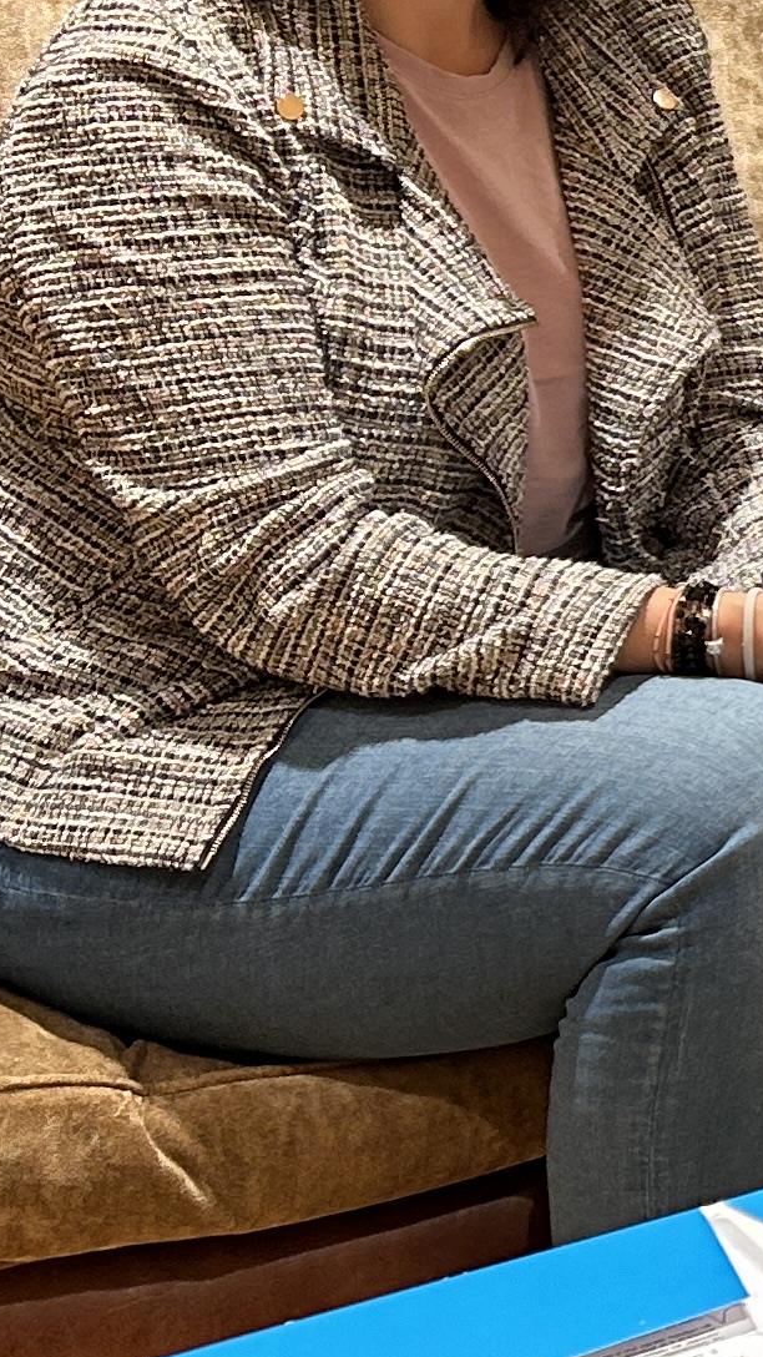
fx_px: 3777
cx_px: 1915
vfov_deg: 20.2
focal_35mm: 105
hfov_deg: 9.9
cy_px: 288
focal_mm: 5.7
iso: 100
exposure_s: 1/50
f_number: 1.5
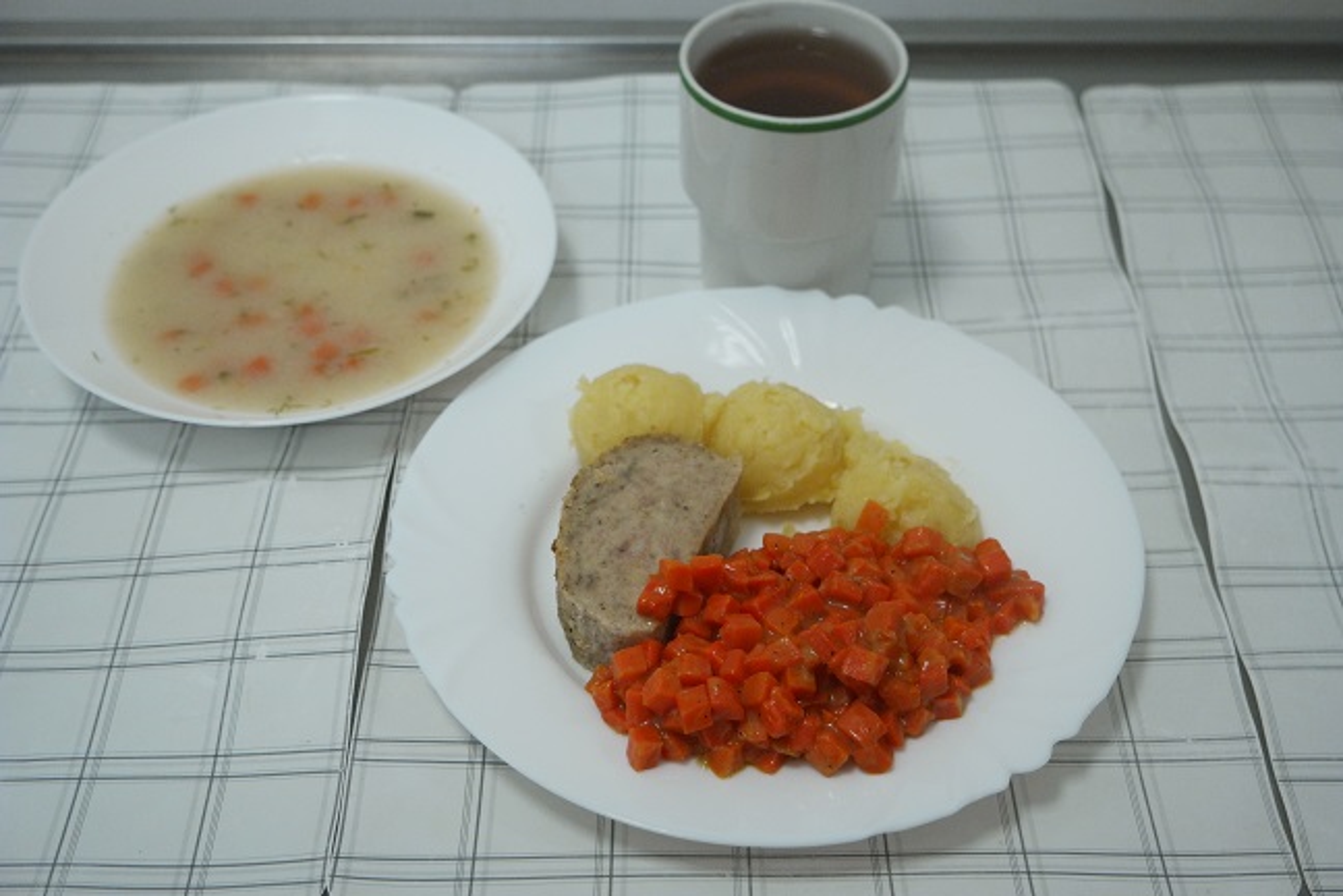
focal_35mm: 47
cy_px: 448
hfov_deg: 41.9
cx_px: 672
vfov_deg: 28.6
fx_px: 1753
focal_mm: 31
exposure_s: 1/250
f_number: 4.5
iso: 1600
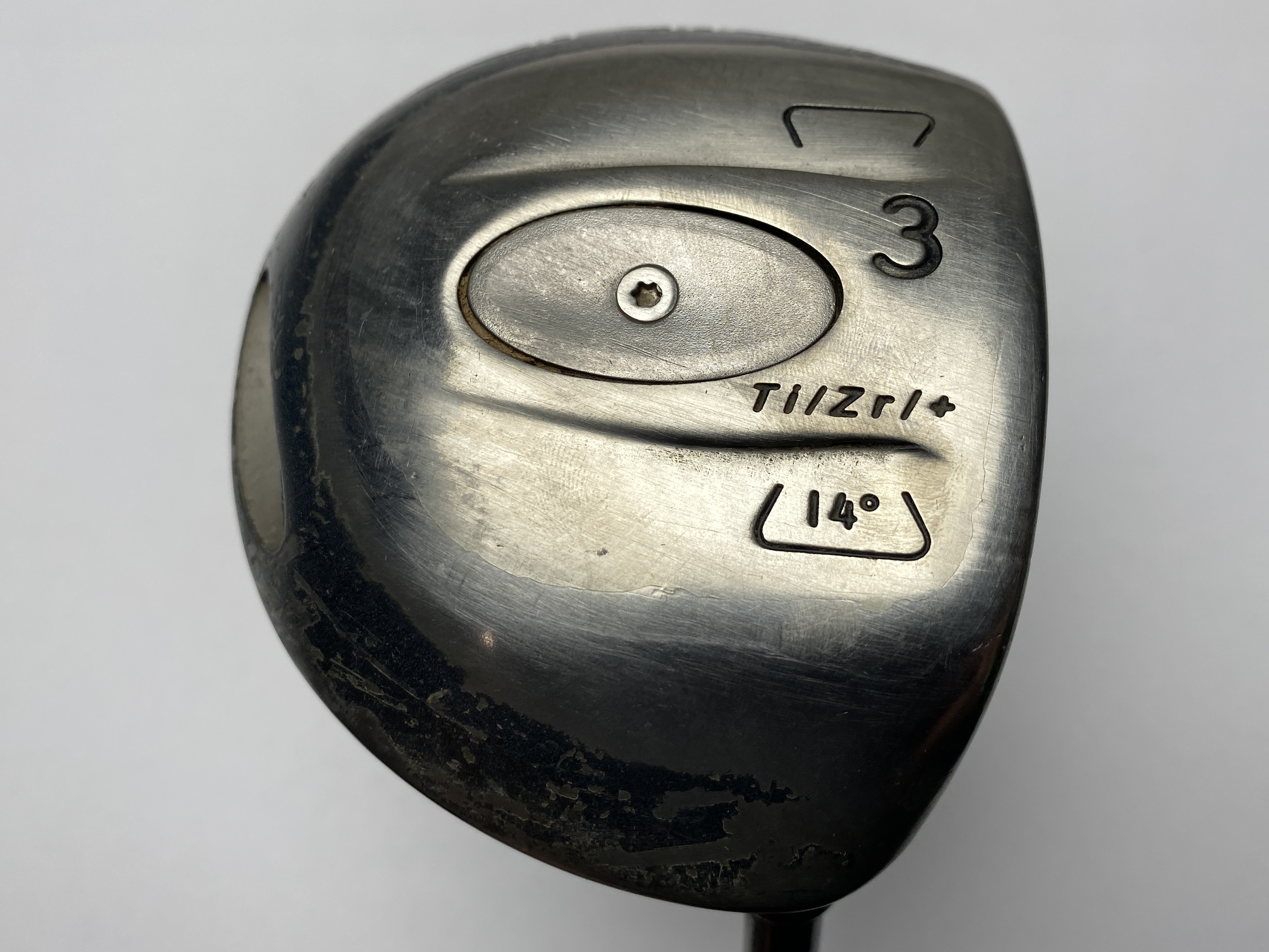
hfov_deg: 56.8
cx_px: 668
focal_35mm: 32
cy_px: 442
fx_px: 1173
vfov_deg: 44.1
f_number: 1.8
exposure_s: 1/452
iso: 32
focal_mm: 4.25
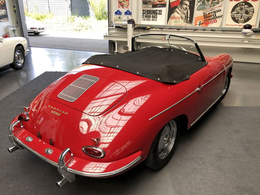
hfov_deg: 63.4
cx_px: 130
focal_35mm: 28
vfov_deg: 49.7
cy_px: 98
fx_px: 210
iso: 20
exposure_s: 1/130
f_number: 1.8
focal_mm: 3.99
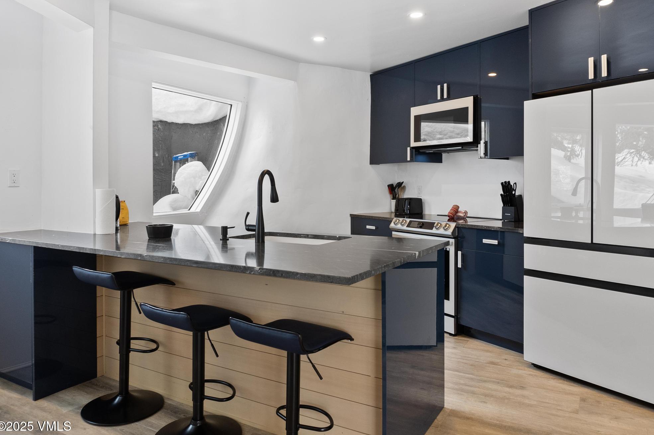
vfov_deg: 51.2
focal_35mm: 25
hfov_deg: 71.5
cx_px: 335
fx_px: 454
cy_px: 220
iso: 2500
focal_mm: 16
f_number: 6.3
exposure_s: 1/30
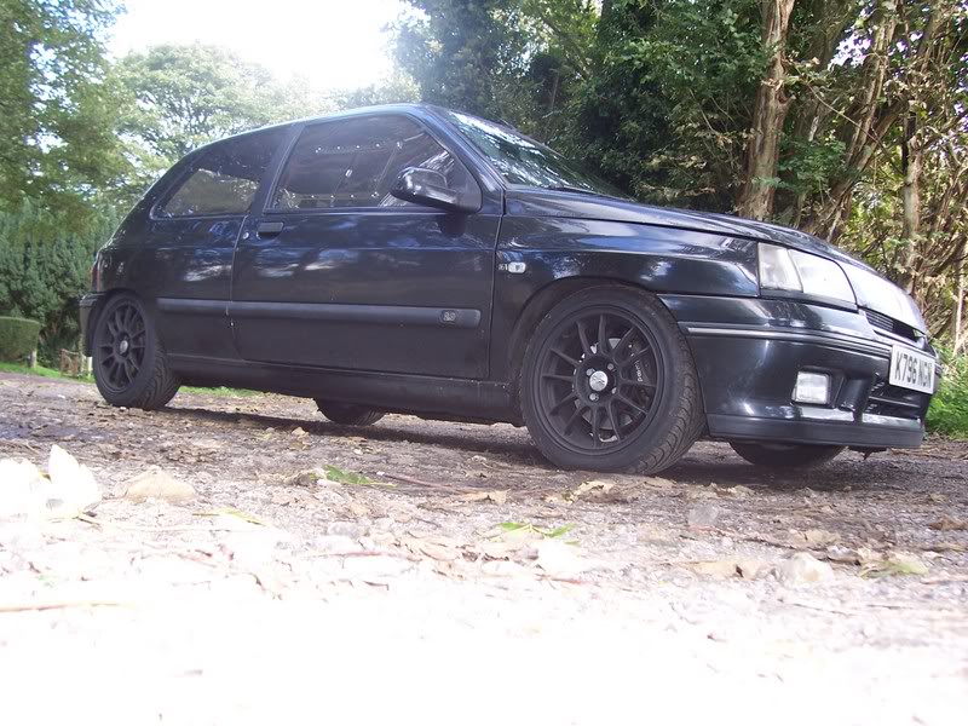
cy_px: 363
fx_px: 951
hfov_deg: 54.0
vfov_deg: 41.8
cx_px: 484
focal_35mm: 34
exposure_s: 1/60
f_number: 2.7
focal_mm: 5.6
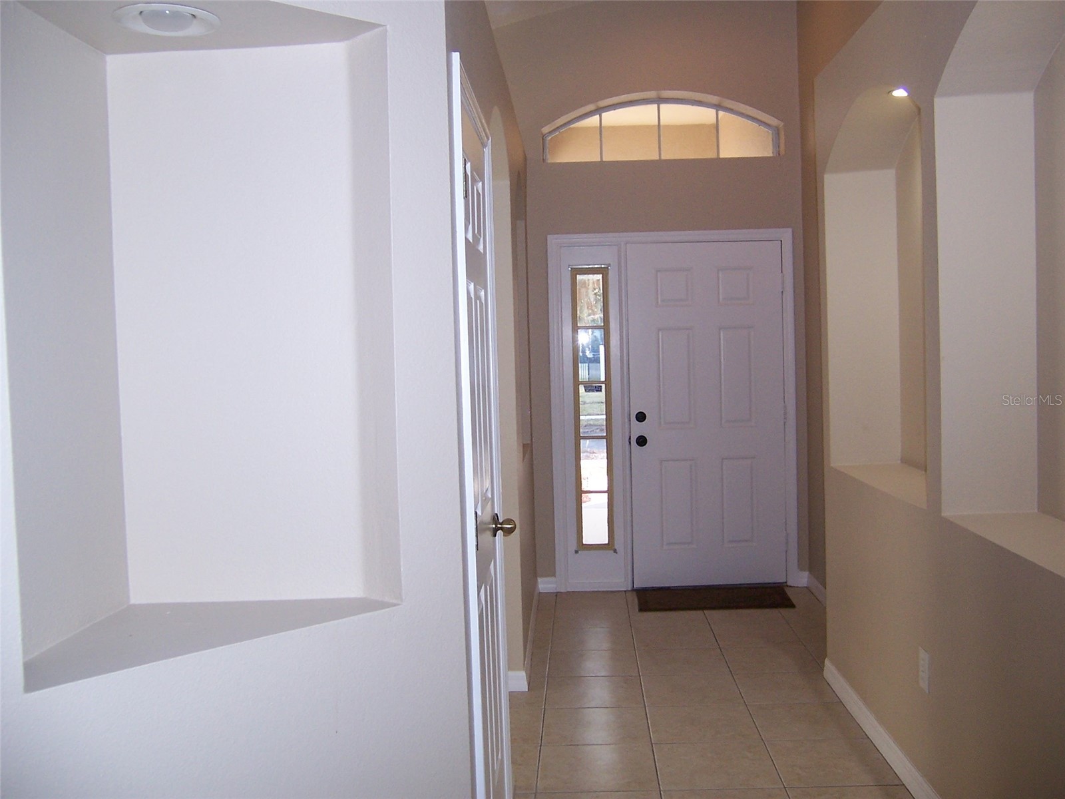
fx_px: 1015
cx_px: 532
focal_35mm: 33
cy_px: 400
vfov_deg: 42.9
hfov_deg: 55.4
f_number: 2.8
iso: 140
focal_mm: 5.5
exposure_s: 1/60
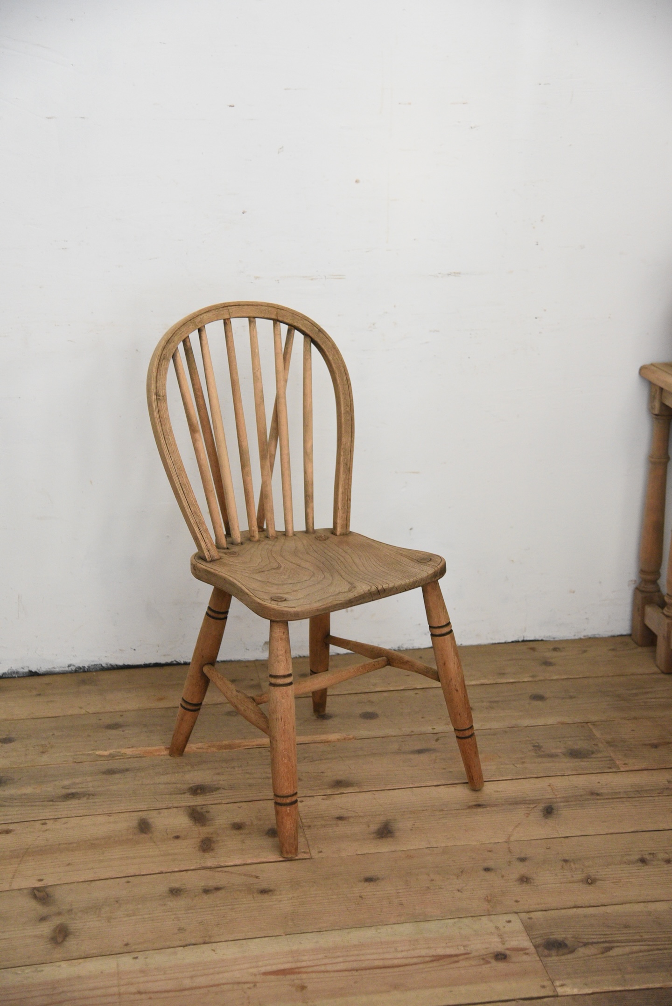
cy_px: 503
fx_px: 1399
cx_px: 336
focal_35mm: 50
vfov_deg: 39.6
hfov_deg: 27.0
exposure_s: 1/50
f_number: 4
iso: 3600
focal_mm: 50
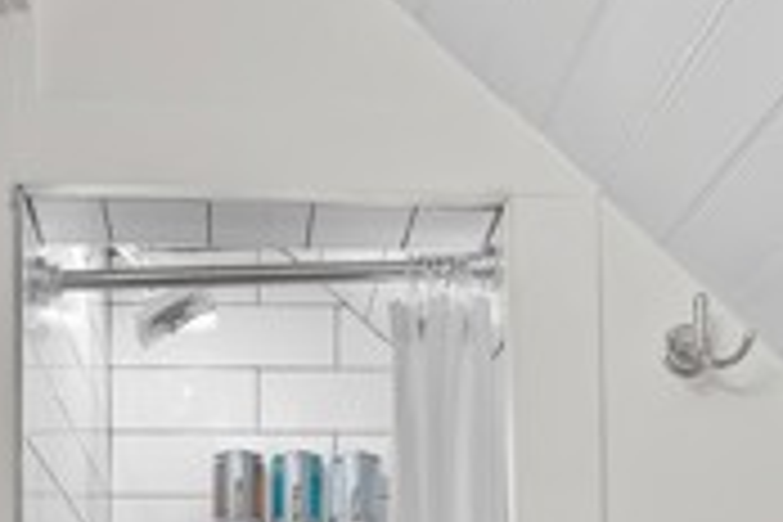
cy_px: 785
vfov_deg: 19.9
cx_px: 256
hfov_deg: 33.6
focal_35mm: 59
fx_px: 1283
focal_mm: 16
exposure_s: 1/15
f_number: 5.6
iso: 250
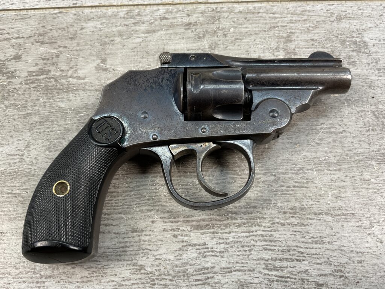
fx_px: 323
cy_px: 144
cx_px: 192
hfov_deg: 61.7
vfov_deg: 48.2
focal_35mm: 29
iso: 16
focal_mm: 3
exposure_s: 1/120
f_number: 1.8
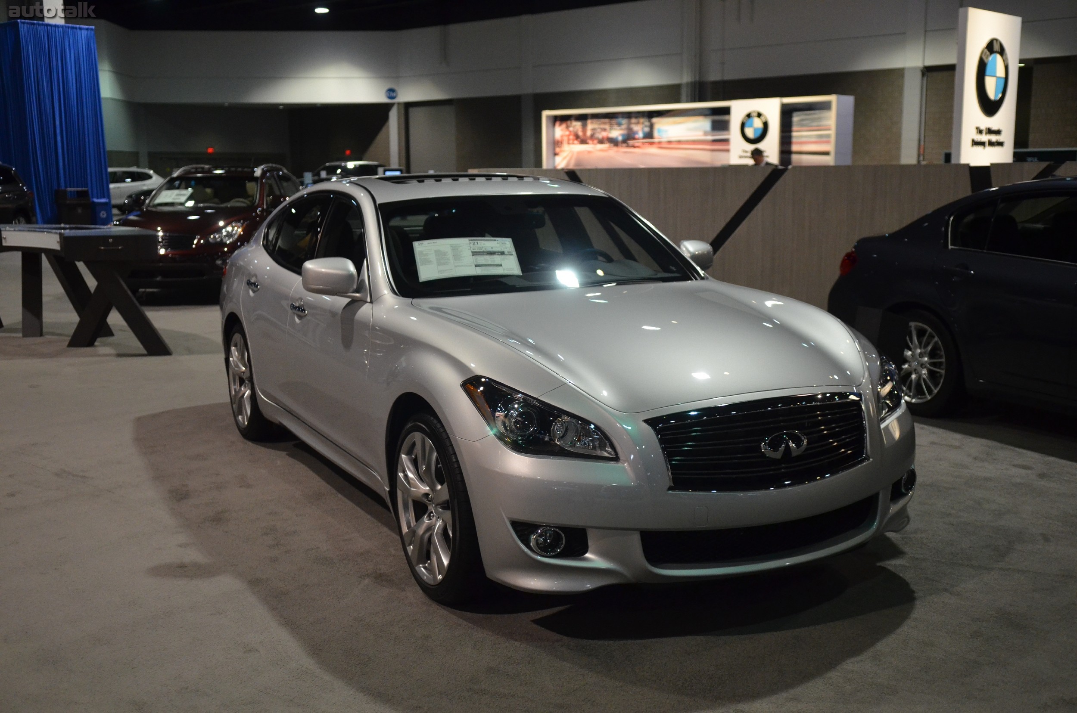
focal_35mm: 39
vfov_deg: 34.1
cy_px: 356
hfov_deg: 49.6
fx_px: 1164
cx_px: 538
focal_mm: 26
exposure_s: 1/100
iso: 1600
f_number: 2.8
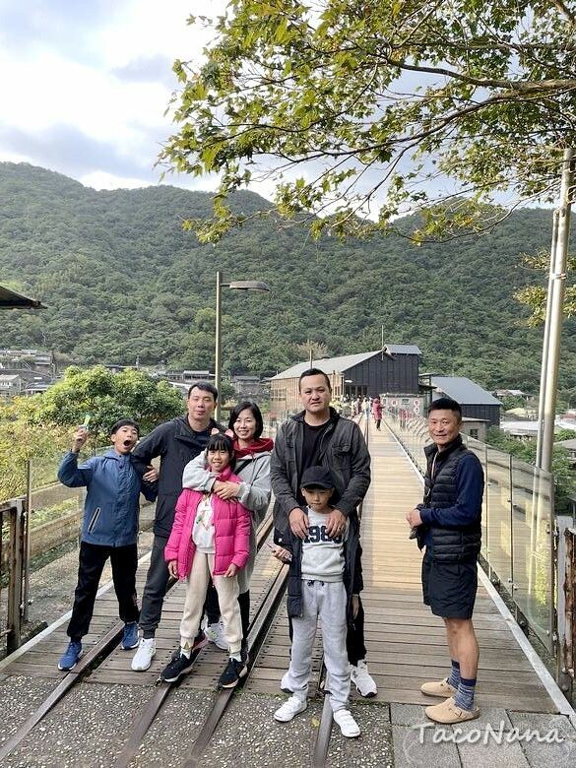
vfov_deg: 67.3
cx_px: 288
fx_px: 577
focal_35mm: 26
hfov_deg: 53.1
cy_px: 384
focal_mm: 4.2
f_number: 1.6
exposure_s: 1/121
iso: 50
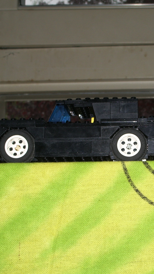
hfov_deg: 12.8
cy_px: 134
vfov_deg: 22.7
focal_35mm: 94
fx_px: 682
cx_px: 122
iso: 50
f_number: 5.6
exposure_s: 1/50
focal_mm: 10.2
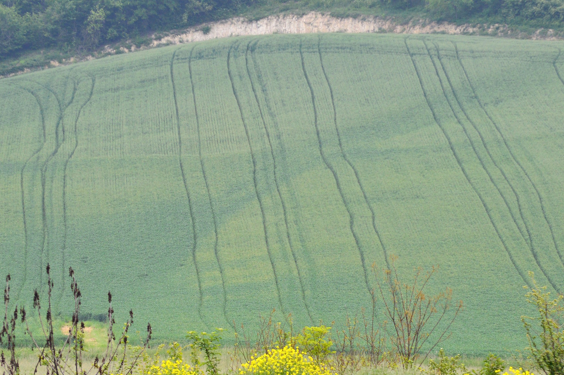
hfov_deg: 7.8
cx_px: 283
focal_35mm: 264
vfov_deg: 5.2
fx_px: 4131
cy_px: 250
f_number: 10
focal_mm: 116
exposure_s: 1/250
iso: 400
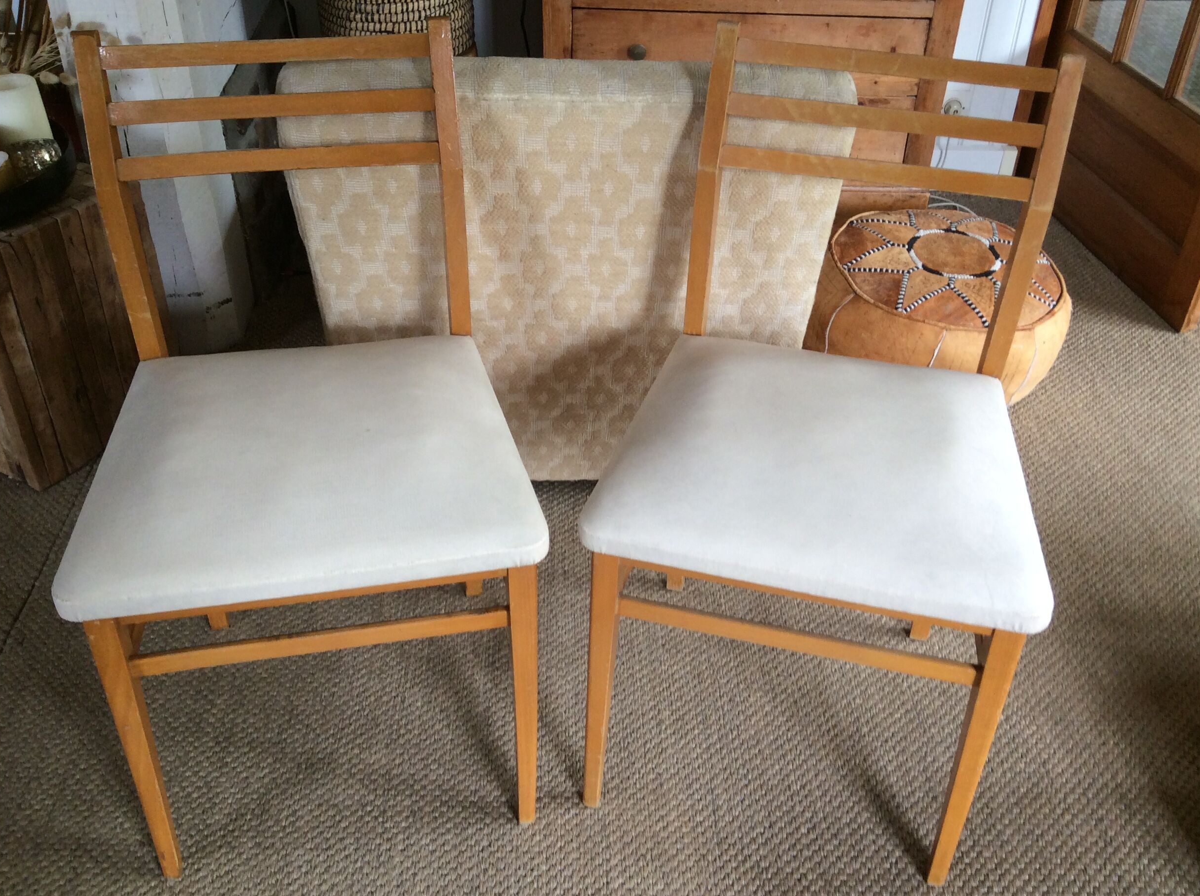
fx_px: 1177
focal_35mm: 34
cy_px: 436
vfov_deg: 41.7
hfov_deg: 54.0
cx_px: 607
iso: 50
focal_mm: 3.3
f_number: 2.4
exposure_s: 1/25
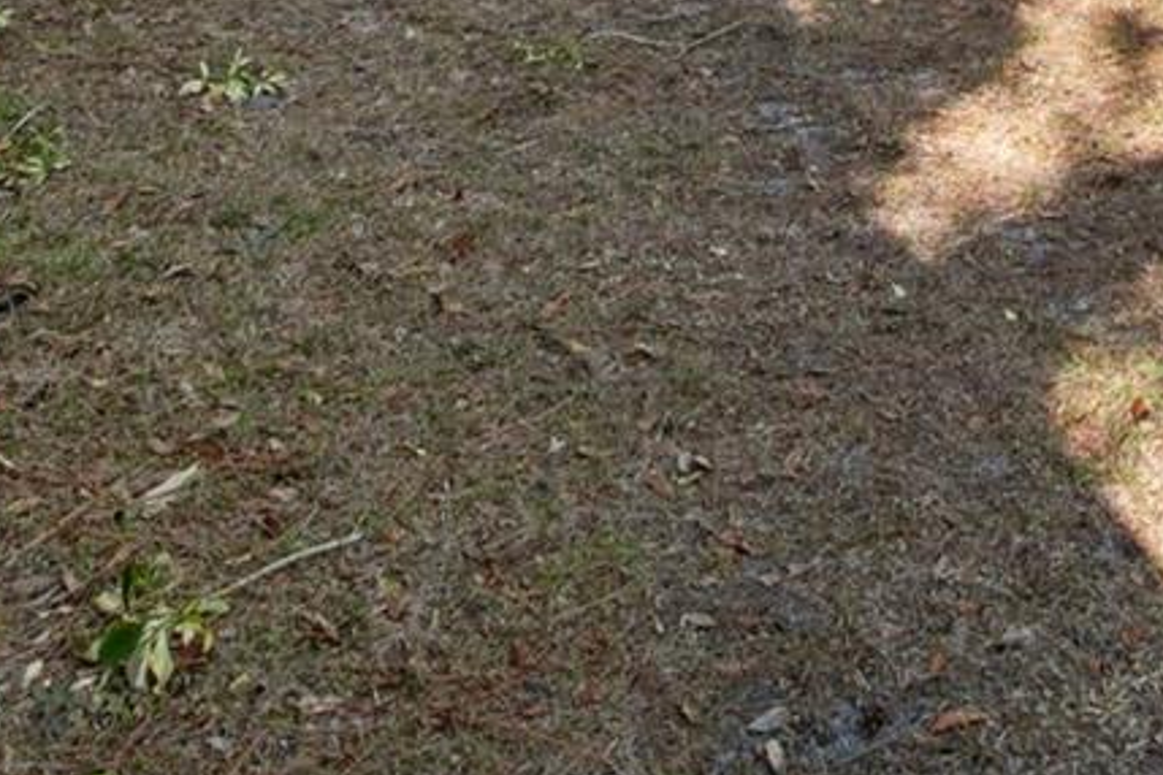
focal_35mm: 56
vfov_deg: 19.1
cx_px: 1003
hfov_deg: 34.1
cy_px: -572
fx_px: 1809
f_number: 7.1
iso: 100
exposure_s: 1/40
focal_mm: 10
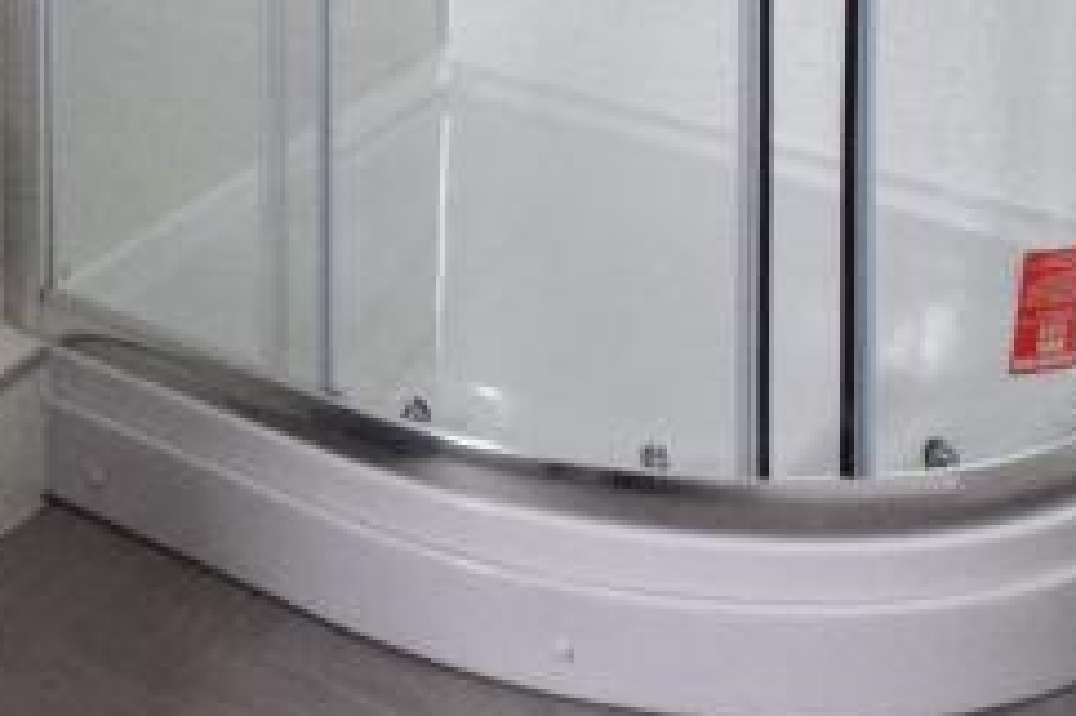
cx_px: -138
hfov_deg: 25.5
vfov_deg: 15.4
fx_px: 2182
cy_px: -660
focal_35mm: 73
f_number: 8
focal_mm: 11.5
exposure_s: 1/20
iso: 1600
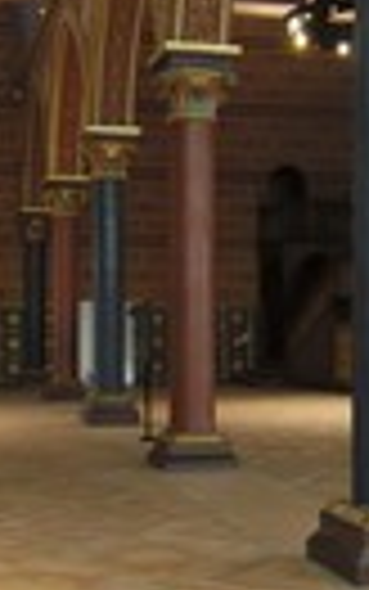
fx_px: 948
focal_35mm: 59
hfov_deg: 21.9
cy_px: 270
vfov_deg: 34.5
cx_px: 112
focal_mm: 12
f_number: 10
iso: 100
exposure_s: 1.1
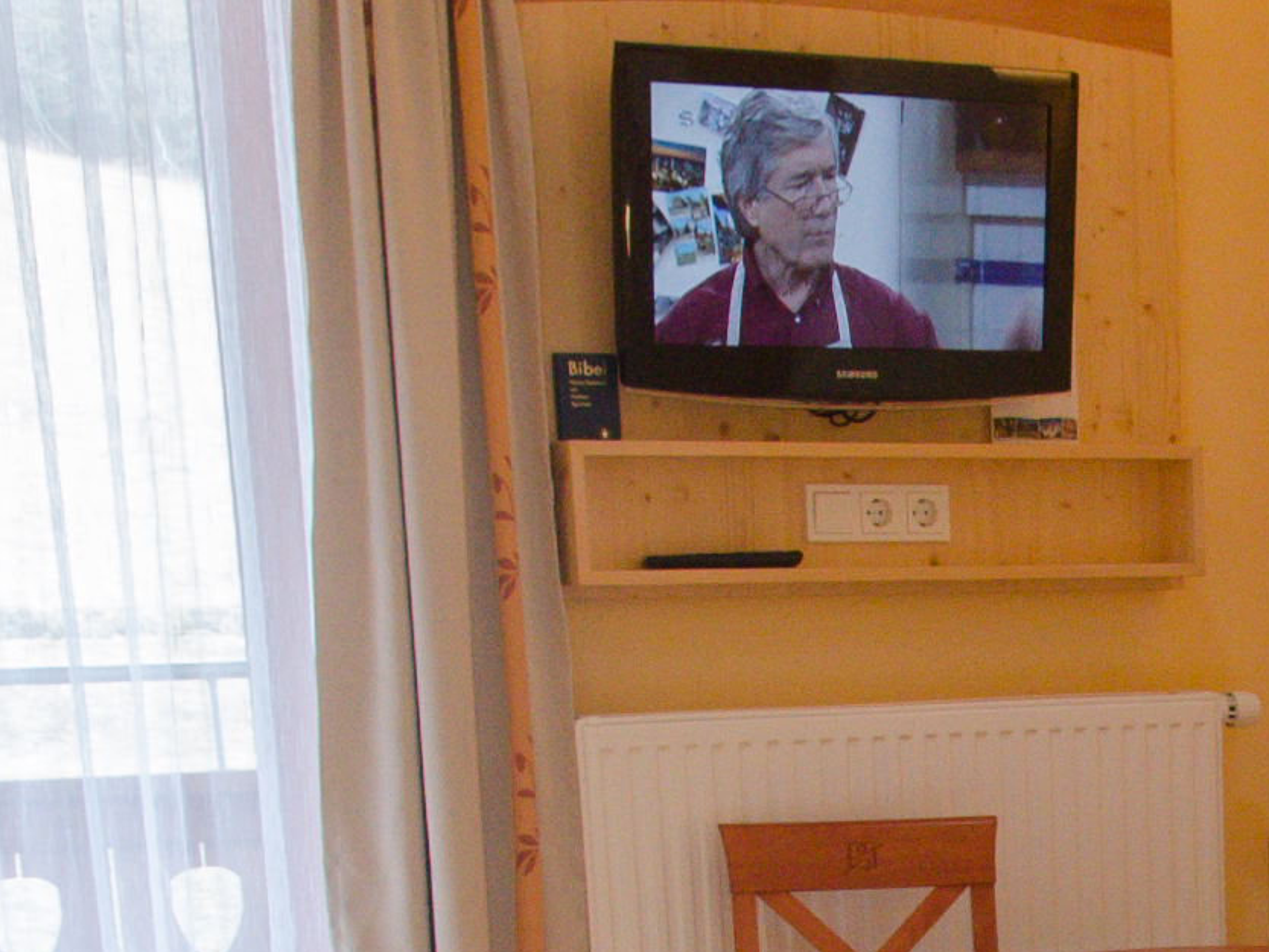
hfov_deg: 22.0
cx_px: 1327
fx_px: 3117
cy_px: 1253
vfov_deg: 16.4
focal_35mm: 85
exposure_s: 1/20
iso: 400
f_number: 8
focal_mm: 10
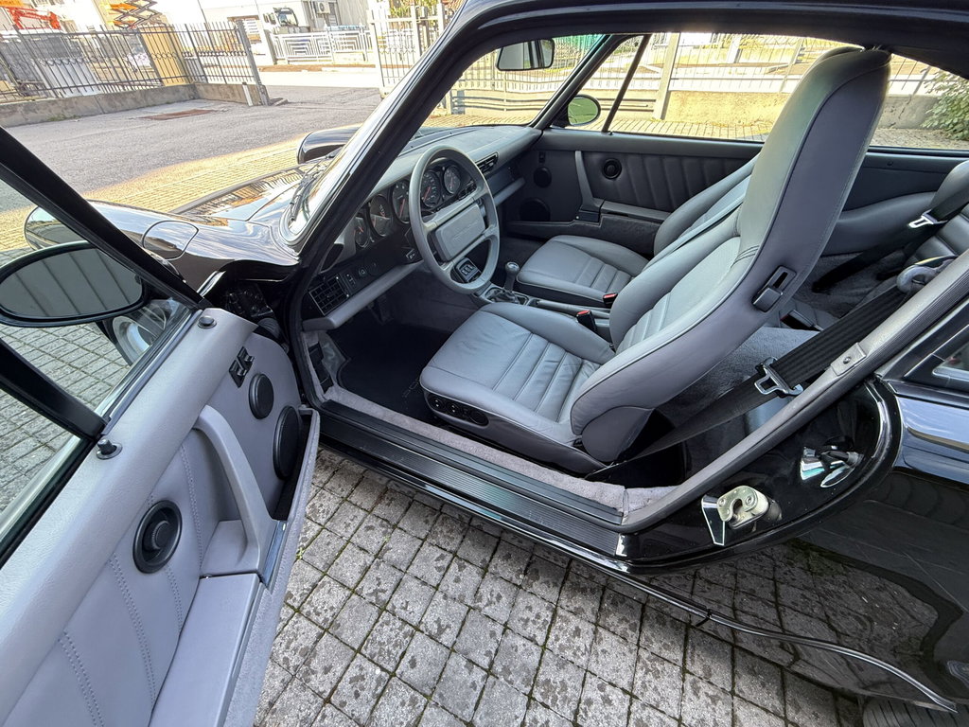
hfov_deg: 102.1
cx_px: 484
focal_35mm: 14
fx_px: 392
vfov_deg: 85.7
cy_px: 364
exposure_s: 1/99
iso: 250
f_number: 2.2
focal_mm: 2.22
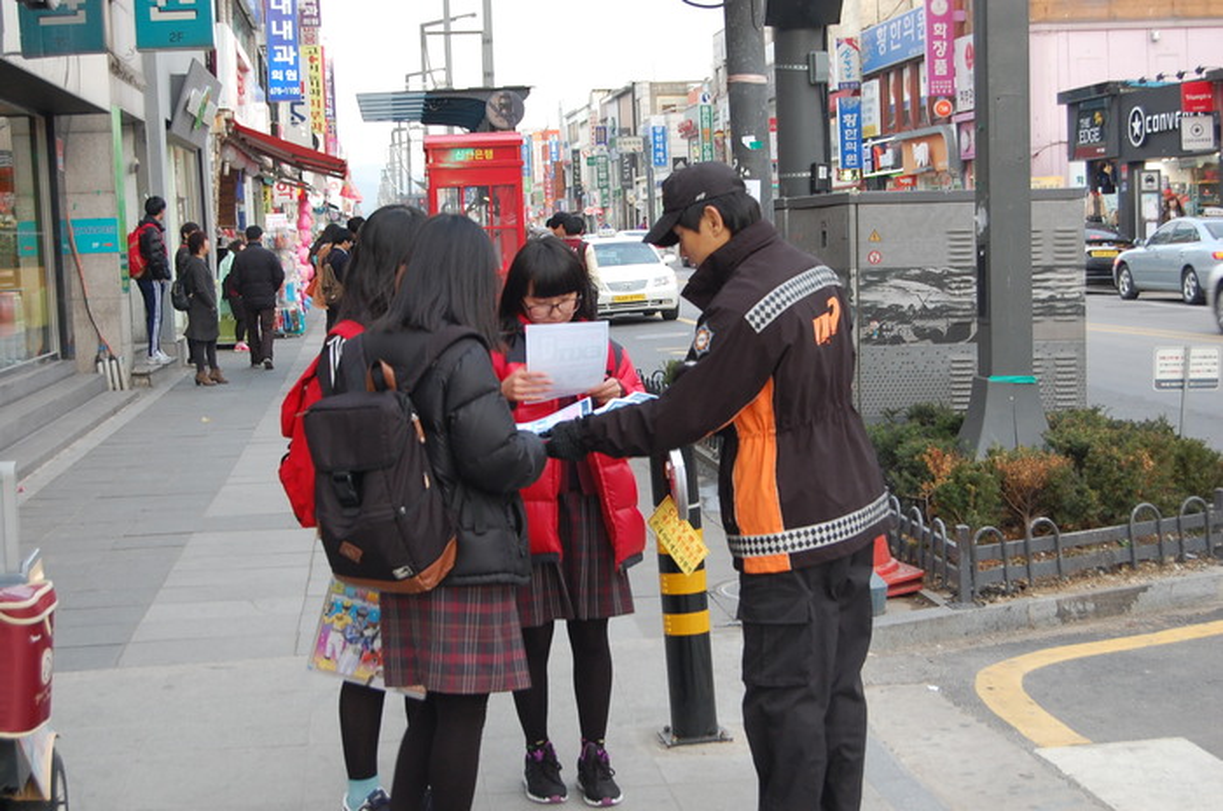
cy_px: 406
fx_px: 1933
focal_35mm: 57
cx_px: 612
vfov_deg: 23.7
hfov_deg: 35.1
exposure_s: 1/30
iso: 400
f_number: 5
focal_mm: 38
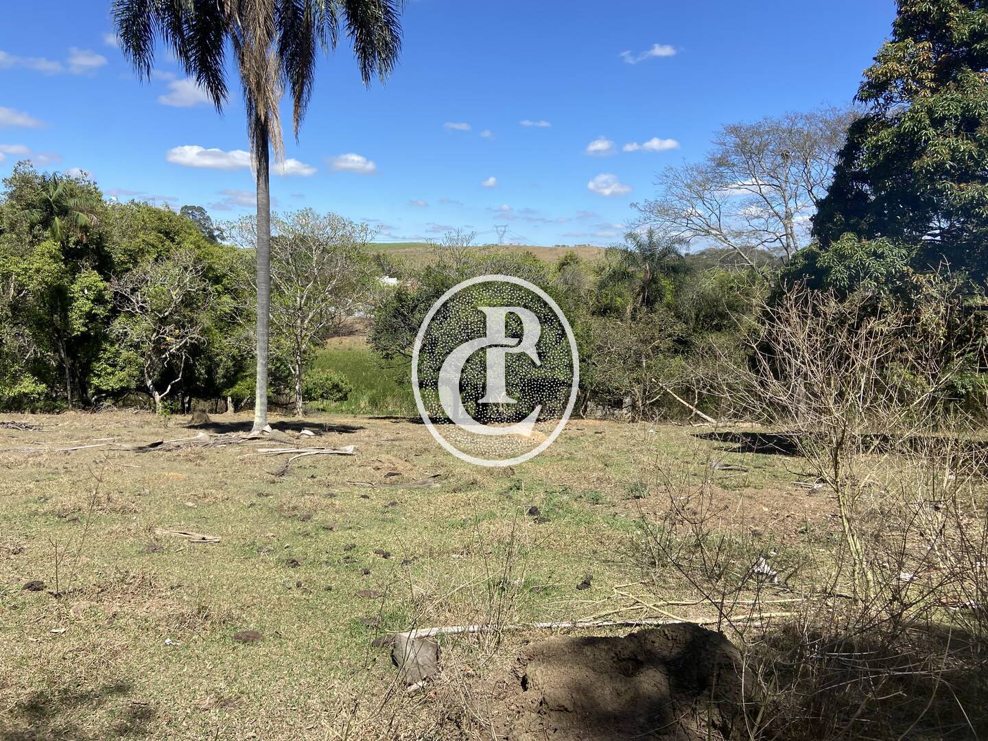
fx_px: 742
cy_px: 370
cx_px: 494
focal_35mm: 26
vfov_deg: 53.1
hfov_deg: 67.3
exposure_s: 1/2358
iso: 32
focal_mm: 4.25
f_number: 1.8
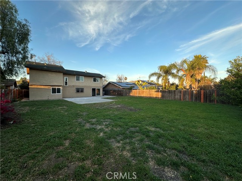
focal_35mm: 14
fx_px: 98
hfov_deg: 102.1
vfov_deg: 85.7
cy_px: 90
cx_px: 121
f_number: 2.2
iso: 40
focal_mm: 2.22
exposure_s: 1/435
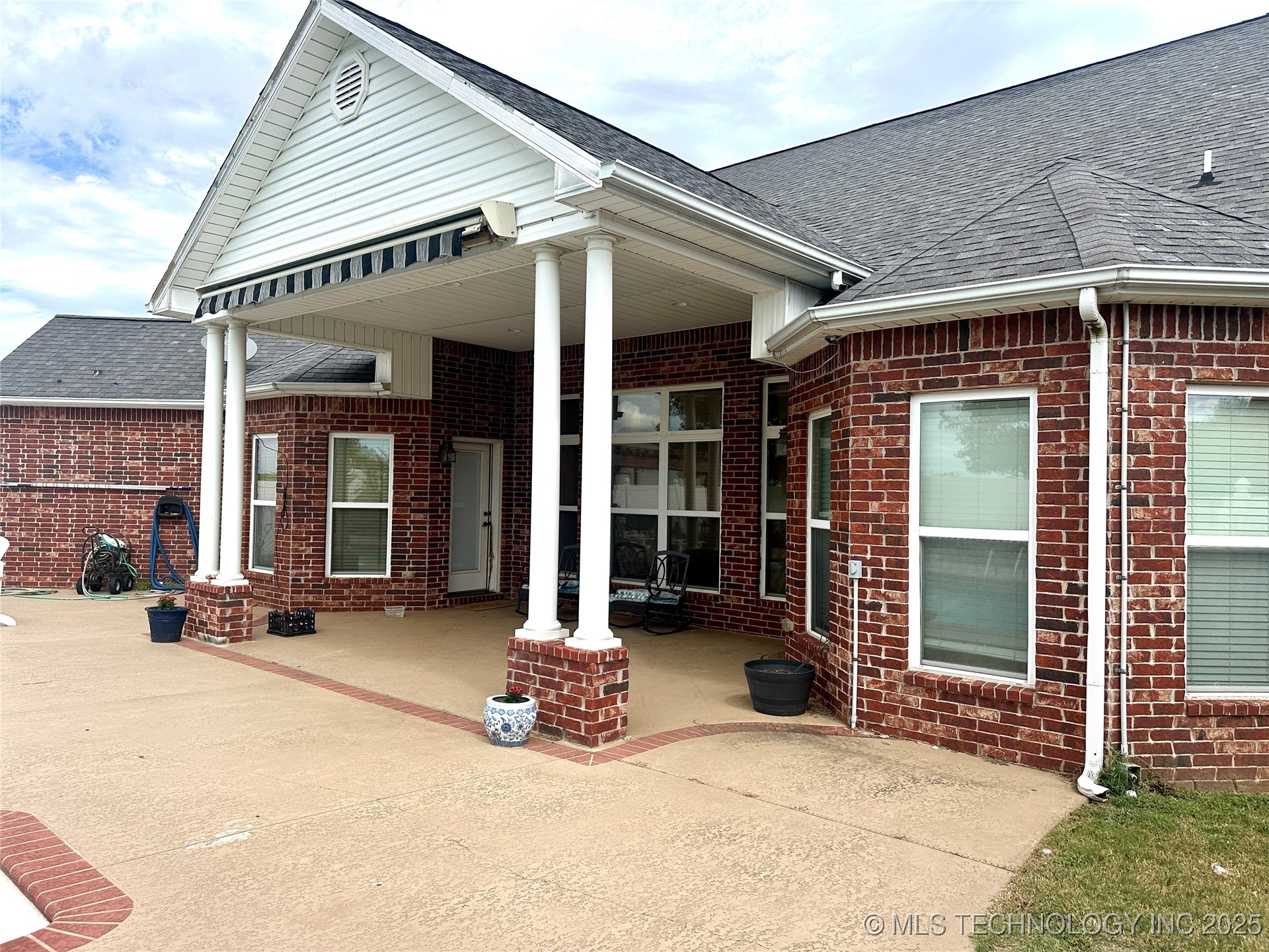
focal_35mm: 24
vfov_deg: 56.8
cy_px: 476
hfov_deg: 71.6
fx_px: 880
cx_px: 634
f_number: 1.78
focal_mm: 6.86
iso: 80
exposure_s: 1/3058
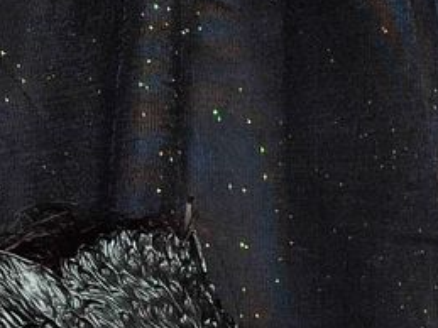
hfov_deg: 19.2
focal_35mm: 99
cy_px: 832
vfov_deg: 11.7
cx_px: 457
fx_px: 1252
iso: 212
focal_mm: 5.95
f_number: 1.89
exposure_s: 1/33
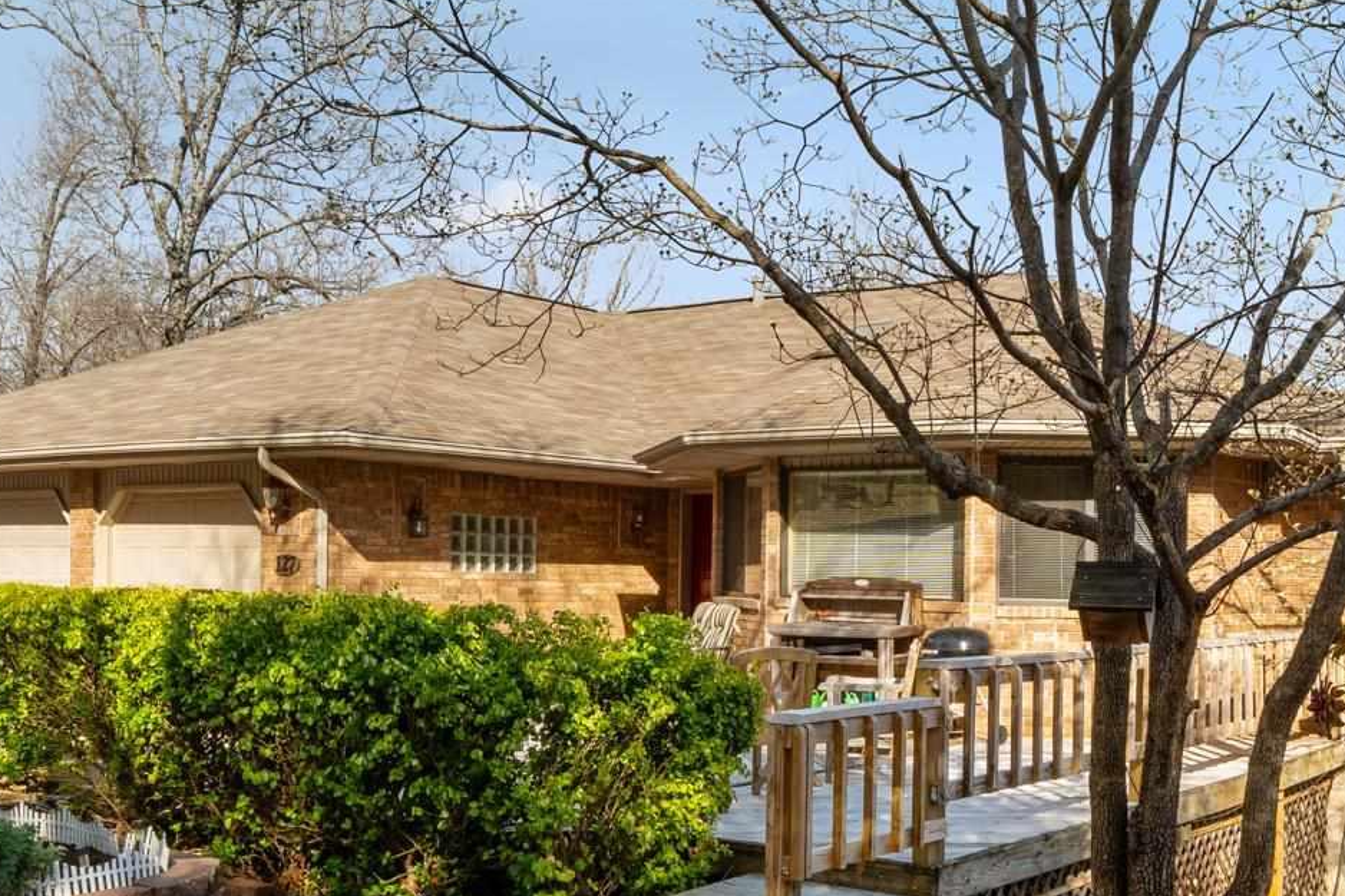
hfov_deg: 48.3
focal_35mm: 40
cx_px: 784
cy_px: 558
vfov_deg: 33.2
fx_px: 1494
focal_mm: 10
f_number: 9
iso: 200
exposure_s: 1/125
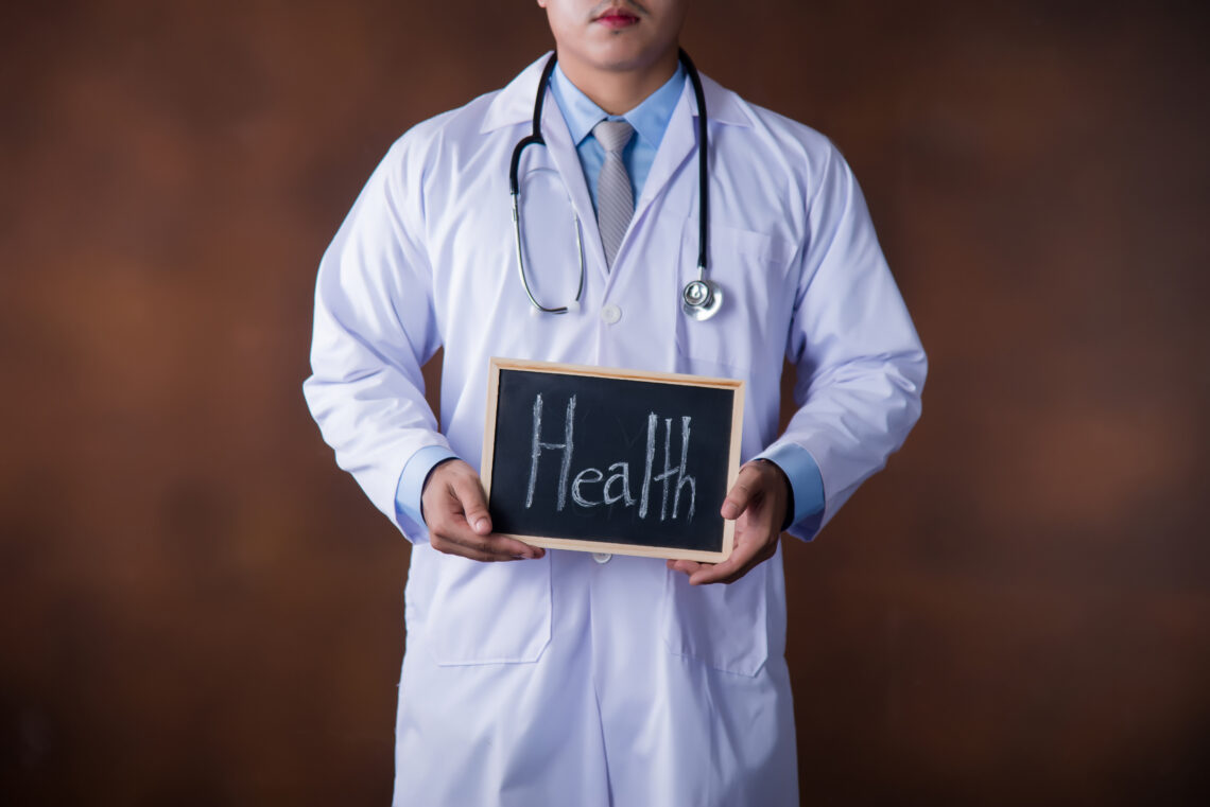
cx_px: 605
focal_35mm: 120
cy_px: 404
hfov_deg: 17.1
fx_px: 4035
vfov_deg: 11.4
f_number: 4
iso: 100
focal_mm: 120
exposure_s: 1/200
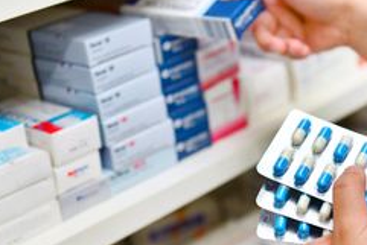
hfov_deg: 21.9
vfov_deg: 14.7
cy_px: 112
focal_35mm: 93
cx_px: 221
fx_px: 949
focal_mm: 56
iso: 1000
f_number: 3.2
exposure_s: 1/80
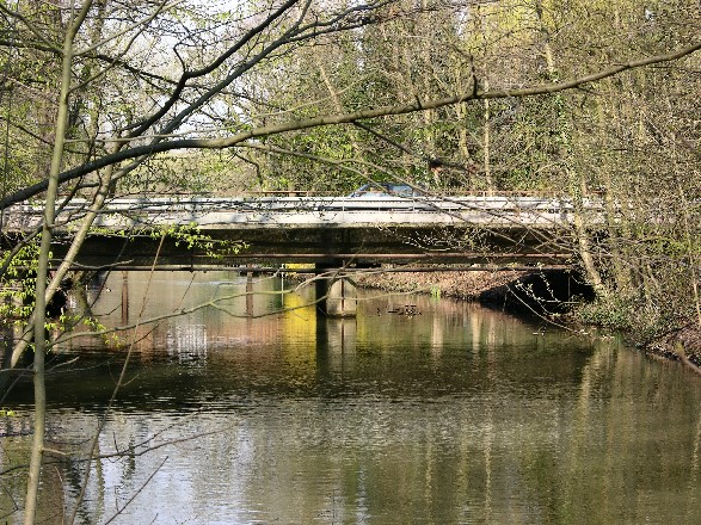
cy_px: 262
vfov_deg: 12.3
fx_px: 2430
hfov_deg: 16.4
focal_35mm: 120
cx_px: 350
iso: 50
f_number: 4.7
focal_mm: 29.5
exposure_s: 1/117
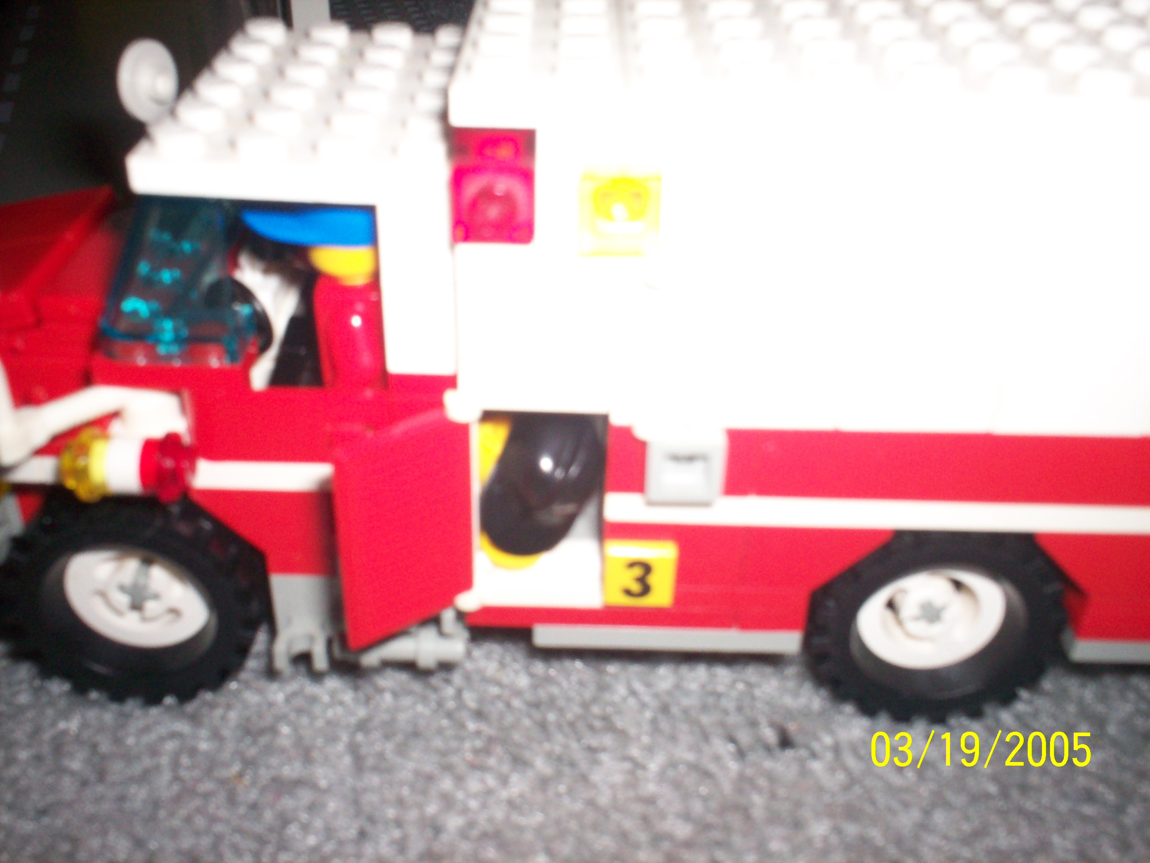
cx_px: 575
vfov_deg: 39.7
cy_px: 432
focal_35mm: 36
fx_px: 1196
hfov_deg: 51.4
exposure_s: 1/60
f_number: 4.5
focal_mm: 6
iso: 140
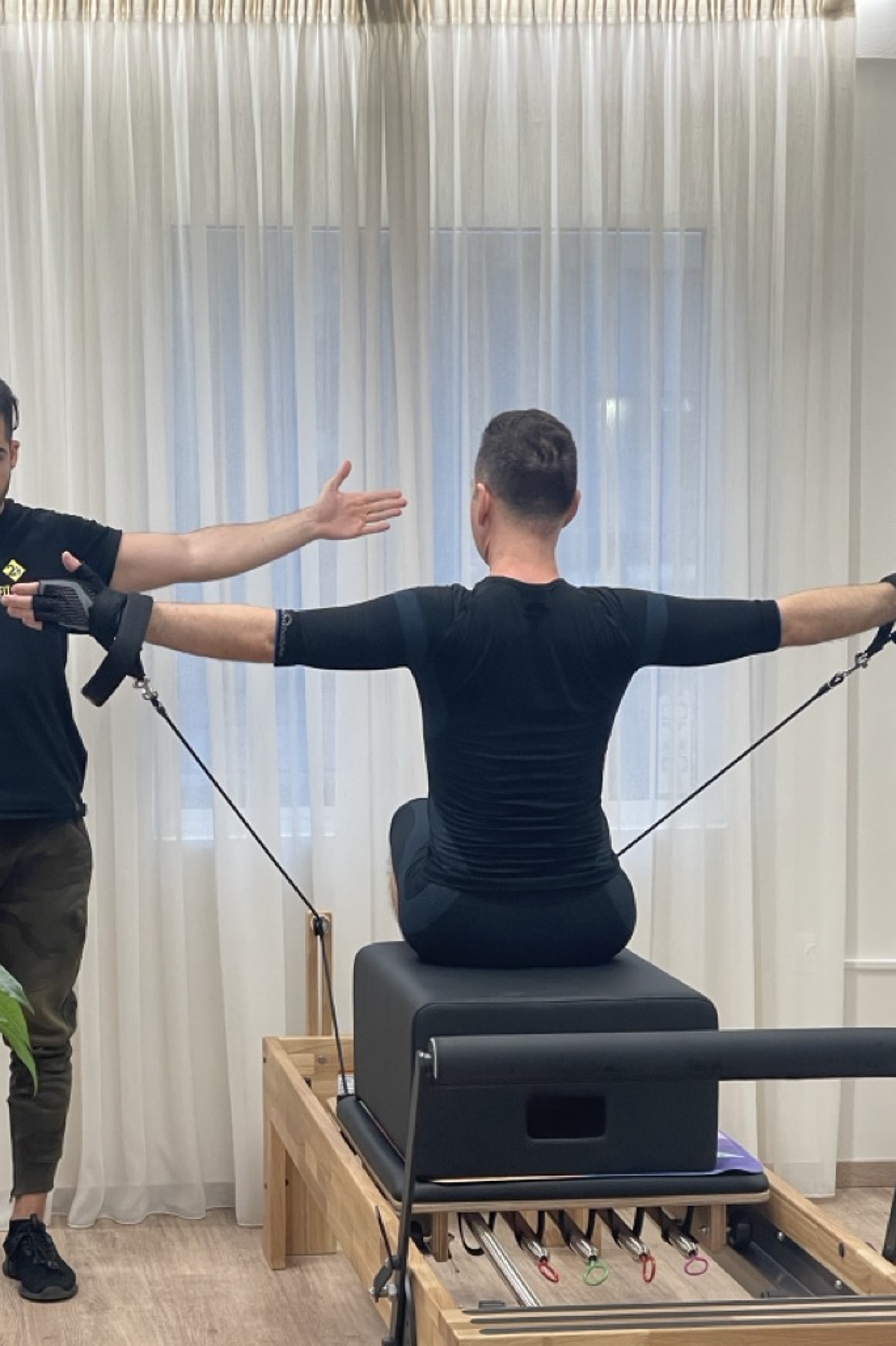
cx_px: 373
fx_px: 3101
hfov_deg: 16.4
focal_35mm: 83
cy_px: 811
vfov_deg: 24.4
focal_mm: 7.5
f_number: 2.2
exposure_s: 1/99
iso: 160
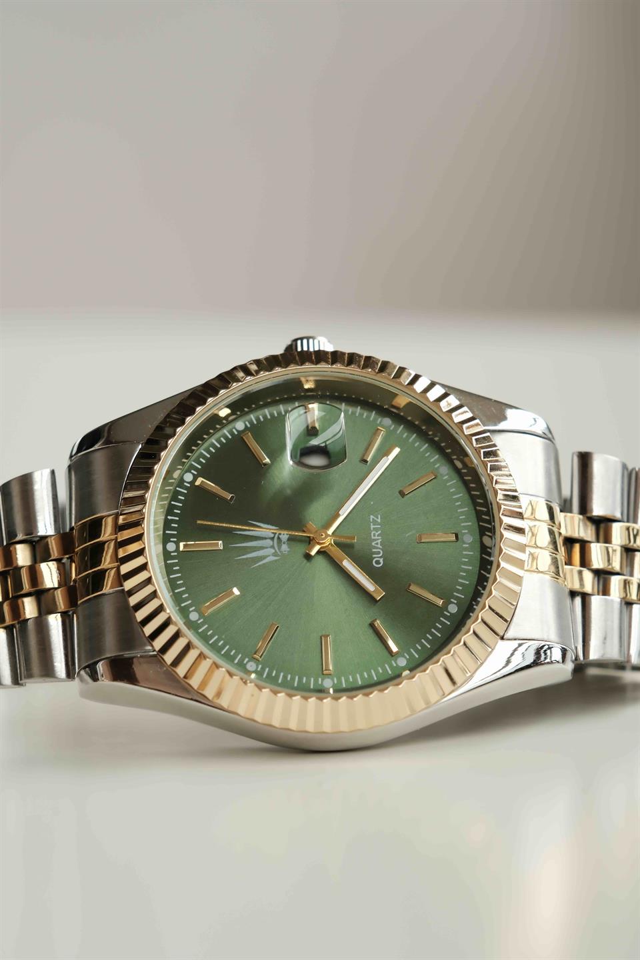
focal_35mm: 120
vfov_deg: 17.1
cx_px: 320
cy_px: 480
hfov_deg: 11.4
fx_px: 3200
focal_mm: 80
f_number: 8
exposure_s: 1/40
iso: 250
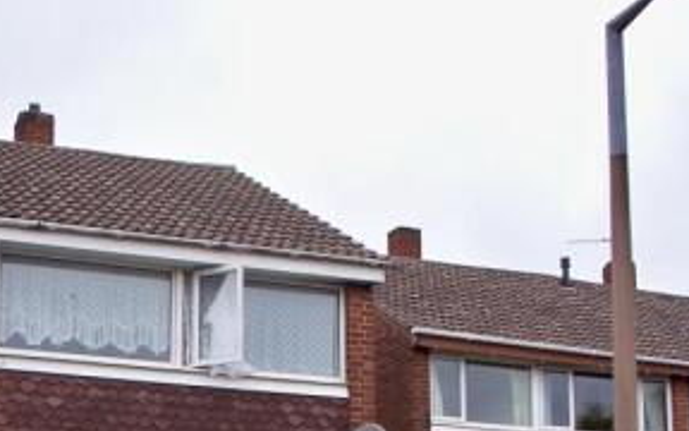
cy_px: 504
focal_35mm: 75
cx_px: 145
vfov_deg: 16.7
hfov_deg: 27.0
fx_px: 1408
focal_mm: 7.54
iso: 100
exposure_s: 1/320
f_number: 2.8
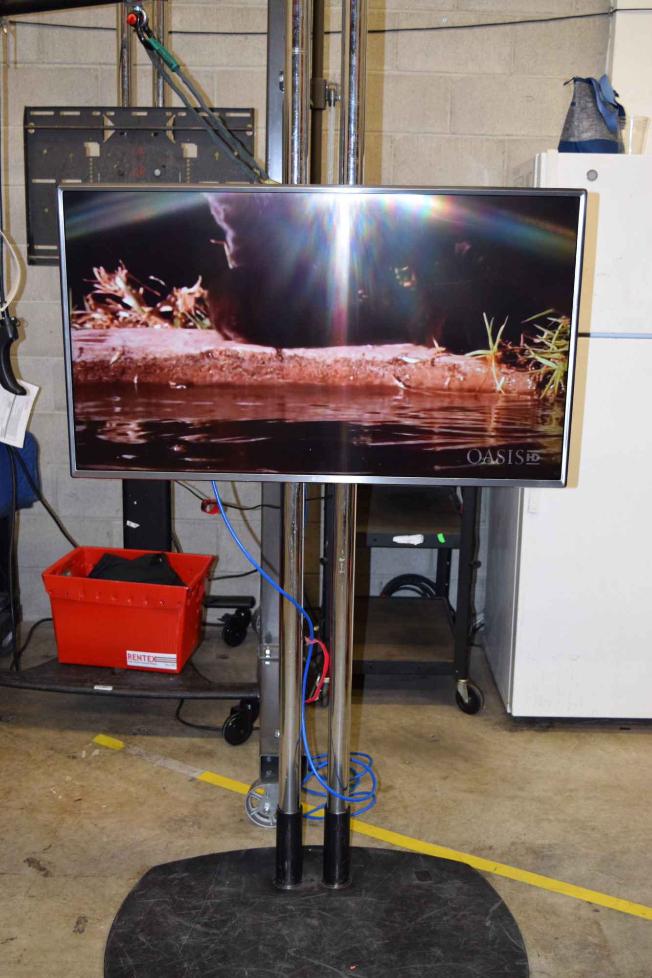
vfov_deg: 47.9
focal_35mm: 40
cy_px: 489
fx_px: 1100
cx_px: 326
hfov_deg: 33.0
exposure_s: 1/100
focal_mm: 27
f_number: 5
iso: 800
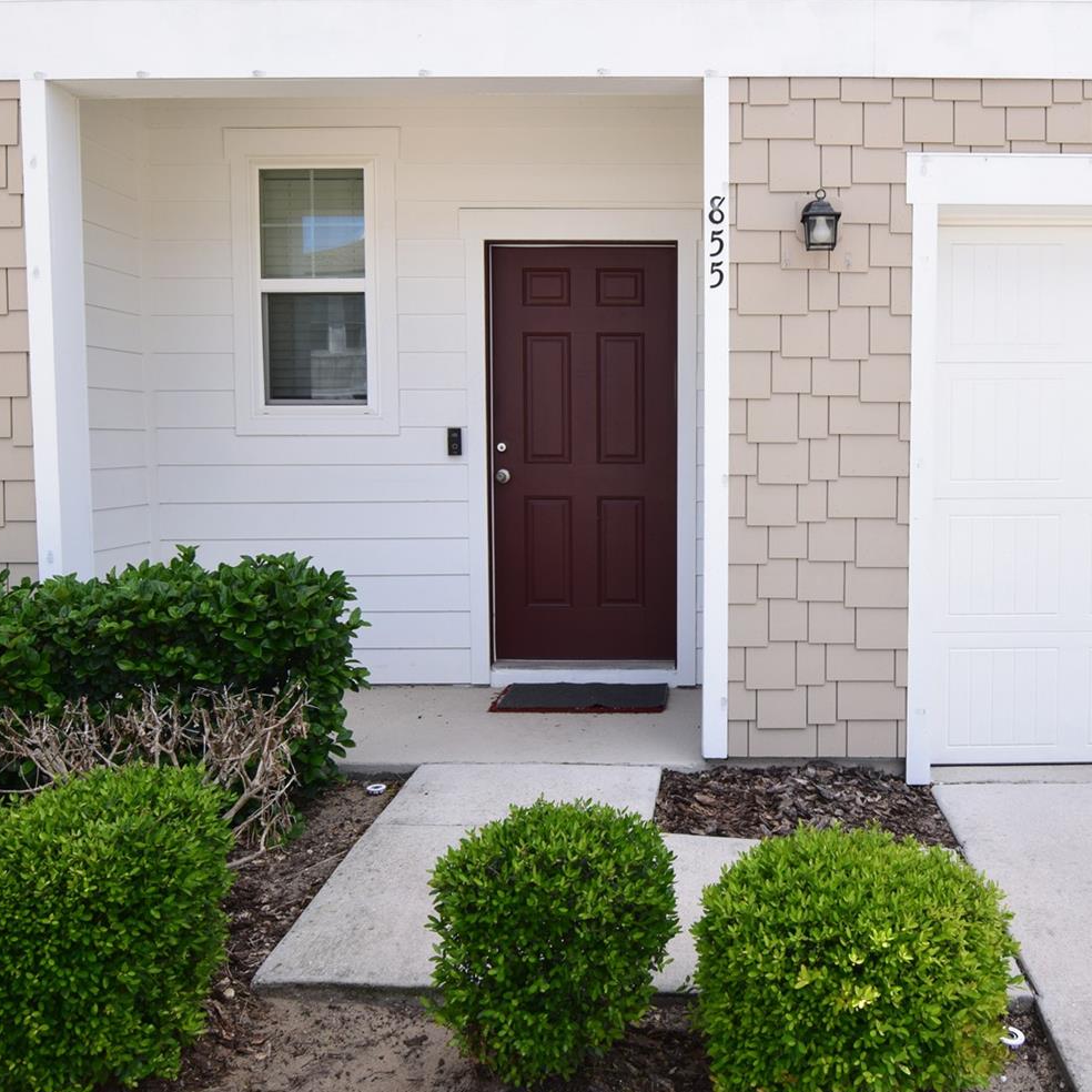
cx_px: 746
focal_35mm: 29
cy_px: 519
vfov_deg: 55.6
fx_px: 1035
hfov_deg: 54.3
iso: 400
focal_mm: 14
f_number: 10
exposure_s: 1/320
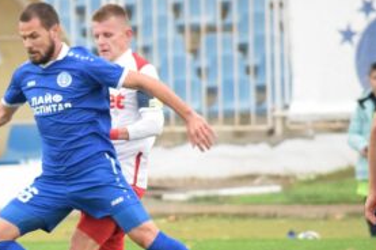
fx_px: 8554
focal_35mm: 820
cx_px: 38
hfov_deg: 2.5
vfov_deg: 1.7
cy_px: 208
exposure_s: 1/640
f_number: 5.3
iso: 3200
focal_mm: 240
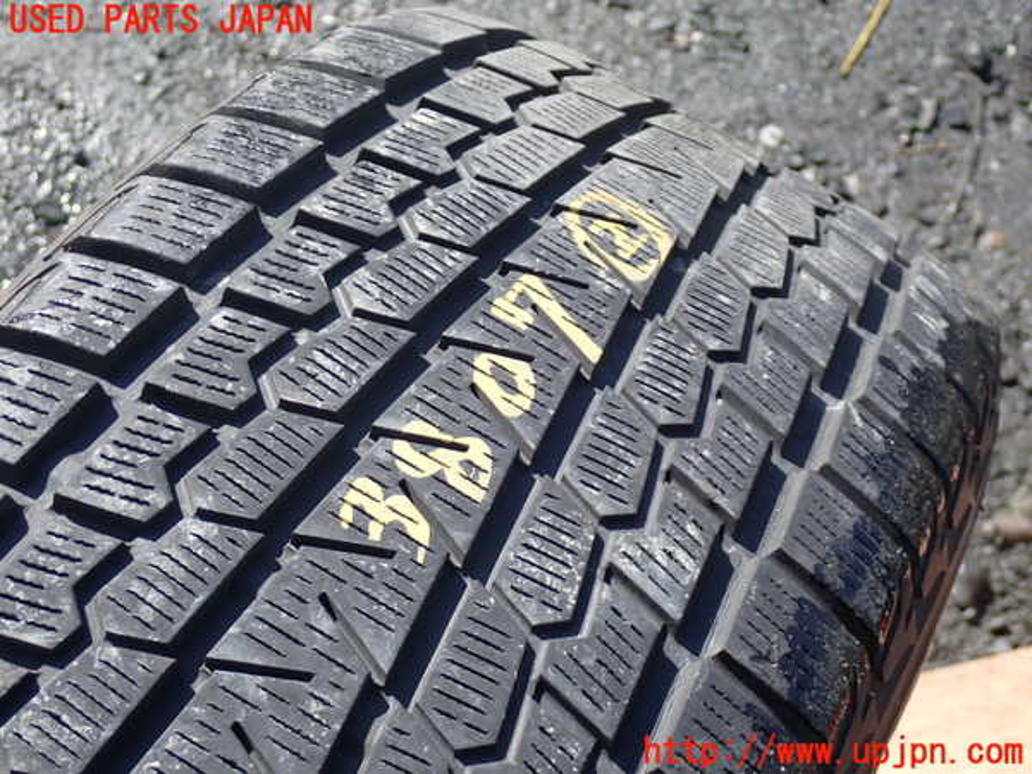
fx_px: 2117
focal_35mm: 71
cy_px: 387
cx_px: 516
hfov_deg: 27.4
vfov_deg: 20.7
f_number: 3.9
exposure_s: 1/250
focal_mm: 12.73
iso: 100
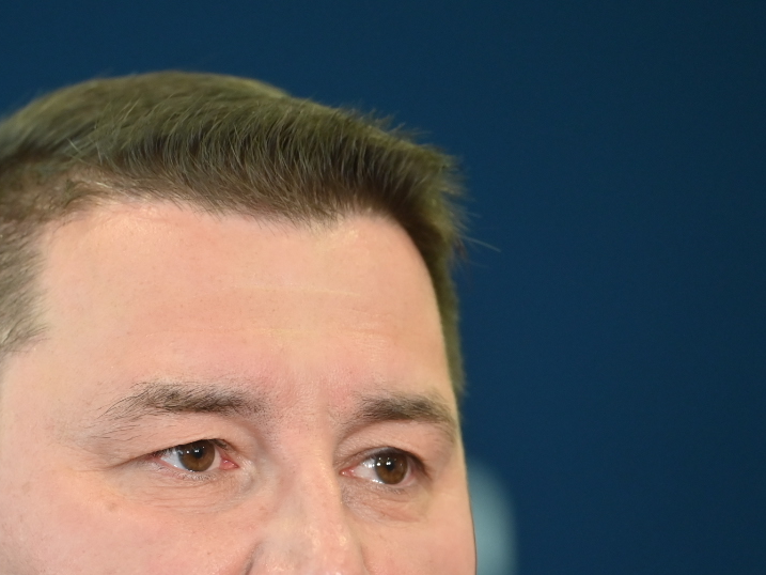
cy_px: 551
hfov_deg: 6.1
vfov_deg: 4.6
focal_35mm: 326
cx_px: 183
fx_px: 7215
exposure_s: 1/200
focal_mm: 150
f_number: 2.8
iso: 1250
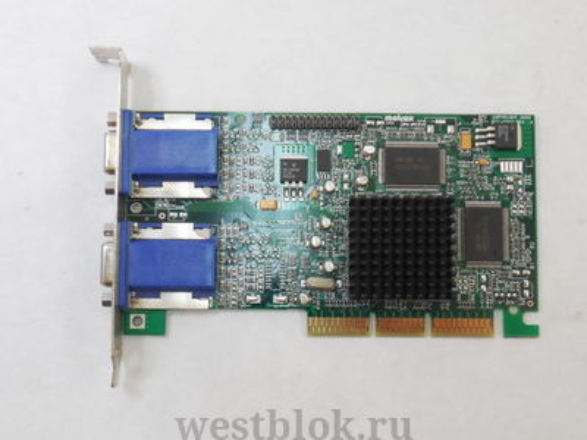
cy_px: 220
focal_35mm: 56
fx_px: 950
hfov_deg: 34.3
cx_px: 294
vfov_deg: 26.1
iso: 800
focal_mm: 10
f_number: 5.2
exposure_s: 1/80
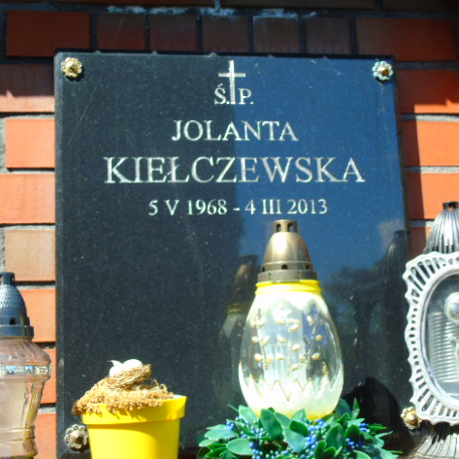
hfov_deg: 31.1
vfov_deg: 31.1
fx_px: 825
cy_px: 231
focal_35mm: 55
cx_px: 236
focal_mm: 8.2
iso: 80
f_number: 4.1
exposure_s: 1/200
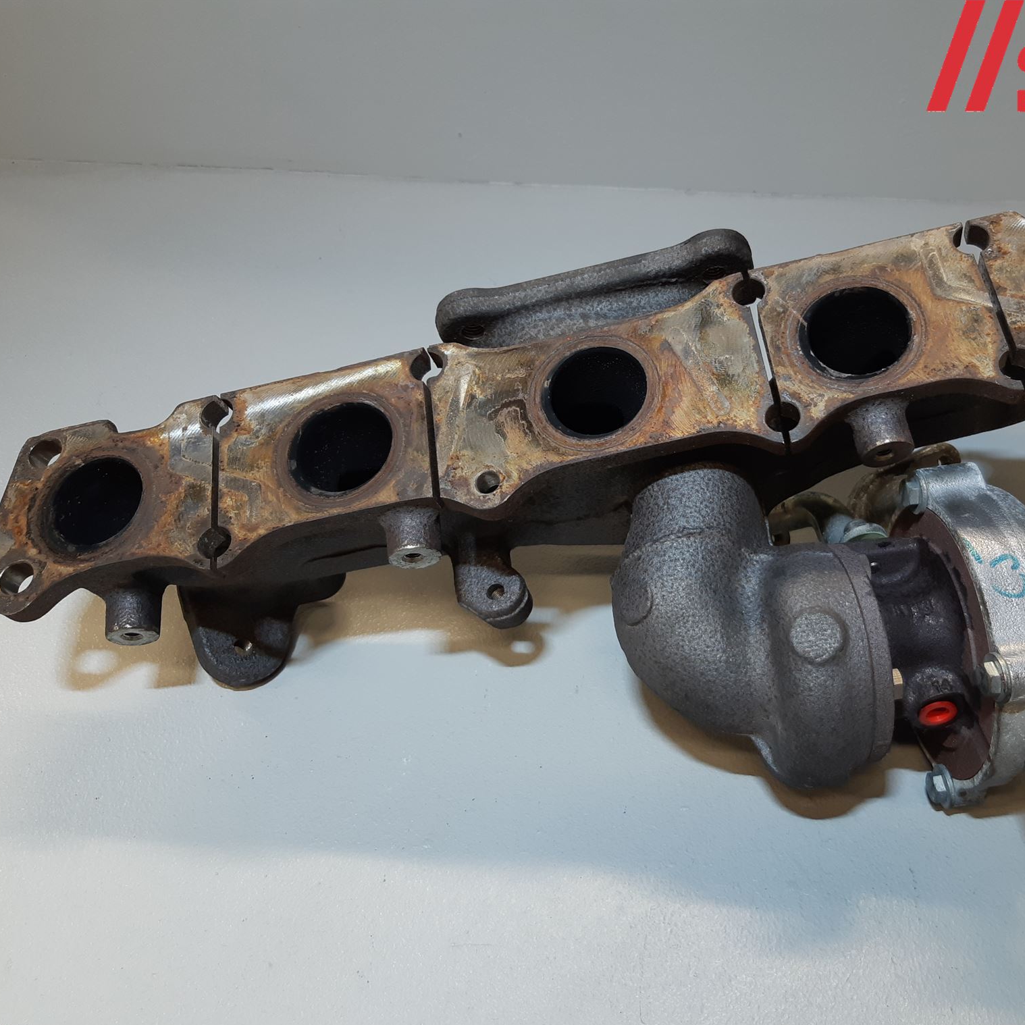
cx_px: 650
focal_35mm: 31
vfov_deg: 52.5
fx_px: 1039
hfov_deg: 51.9
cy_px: 516
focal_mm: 3.93
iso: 64
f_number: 1.7
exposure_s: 1/50
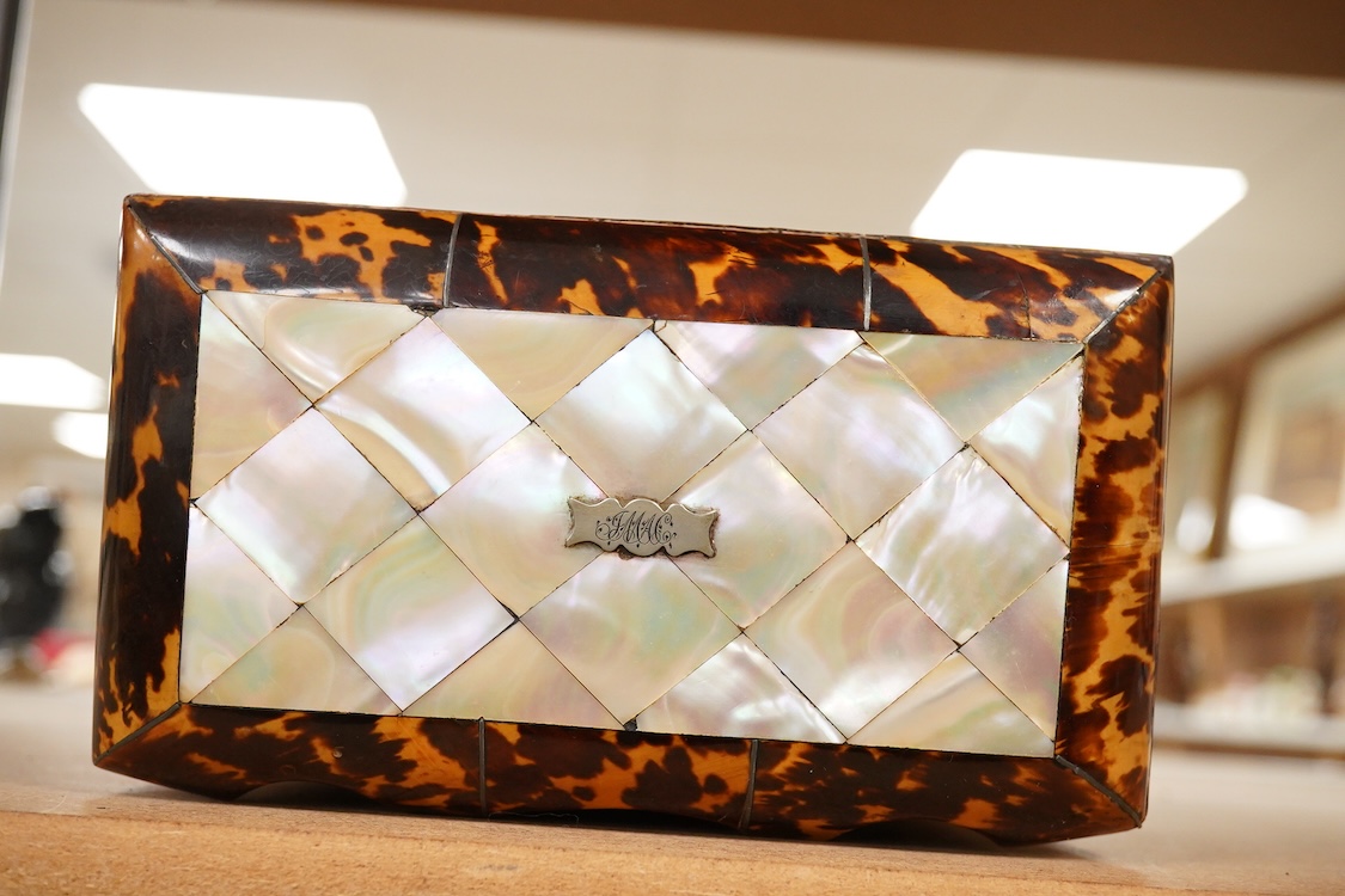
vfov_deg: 29.9
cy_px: 448
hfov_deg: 43.6
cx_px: 672
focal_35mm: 45
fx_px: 1681
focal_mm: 30
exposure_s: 1/160
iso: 2500
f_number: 8
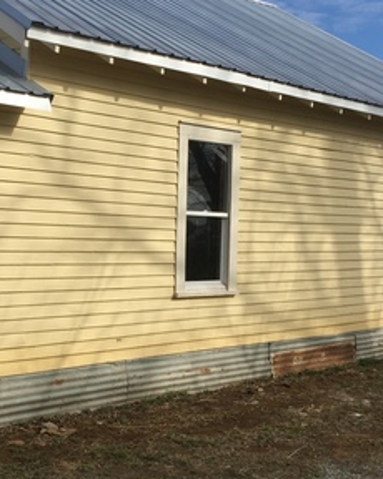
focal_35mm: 57
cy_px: 268
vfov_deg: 33.0
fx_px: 808
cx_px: 131
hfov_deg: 26.5
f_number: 2.2
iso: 32
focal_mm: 4.15
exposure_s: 1/3597
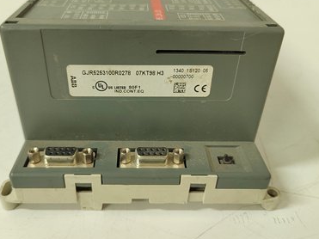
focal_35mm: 31
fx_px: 286
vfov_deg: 45.4
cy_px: 107
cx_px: 138
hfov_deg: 58.1
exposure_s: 1/50
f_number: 1.9
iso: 1550
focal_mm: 5.52
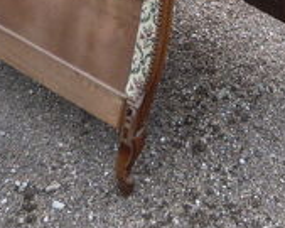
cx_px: 194
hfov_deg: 22.9
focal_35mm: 83
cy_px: -46
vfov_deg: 17.6
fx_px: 700
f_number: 3.5
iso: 100
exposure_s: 1/100
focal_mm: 5.2
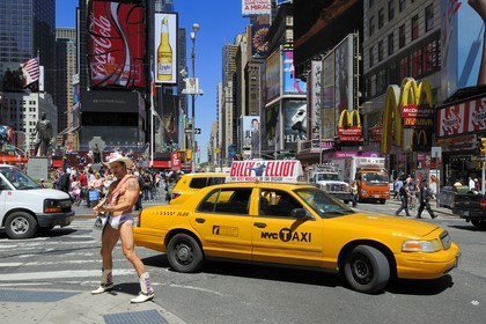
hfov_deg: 58.7
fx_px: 432
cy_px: 162
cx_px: 243
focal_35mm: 32
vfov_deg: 41.1
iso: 200
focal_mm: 32
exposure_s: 1/200
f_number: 13
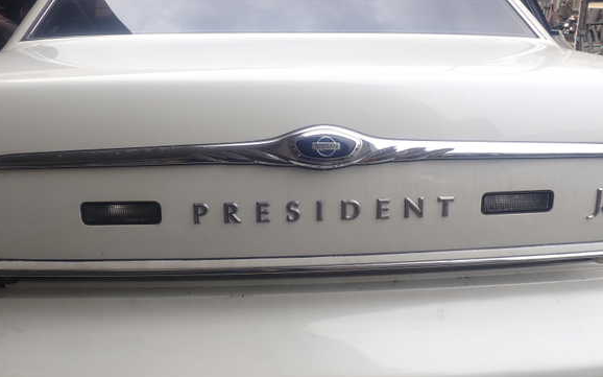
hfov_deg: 58.1
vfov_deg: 38.3
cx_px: 291
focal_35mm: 33
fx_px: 542
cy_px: 175
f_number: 3.2
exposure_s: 1/400
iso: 100
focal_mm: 5.4
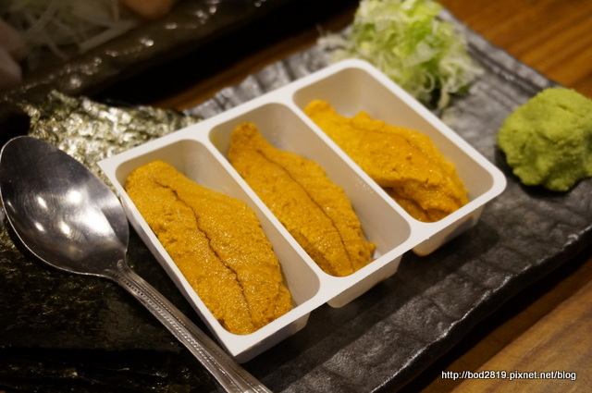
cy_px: 196
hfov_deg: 40.0
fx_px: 813
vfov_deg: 27.2
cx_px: 296
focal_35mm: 50
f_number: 5
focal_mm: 33
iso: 2000
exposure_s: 1/60
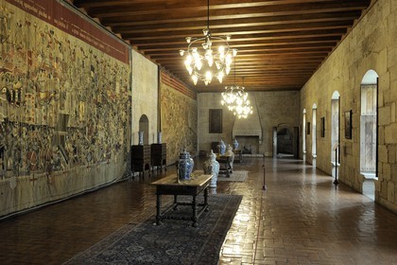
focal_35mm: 31
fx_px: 342
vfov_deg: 42.3
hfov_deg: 60.3
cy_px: 132
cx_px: 198
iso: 800
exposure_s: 1/8
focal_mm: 31
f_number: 5.6
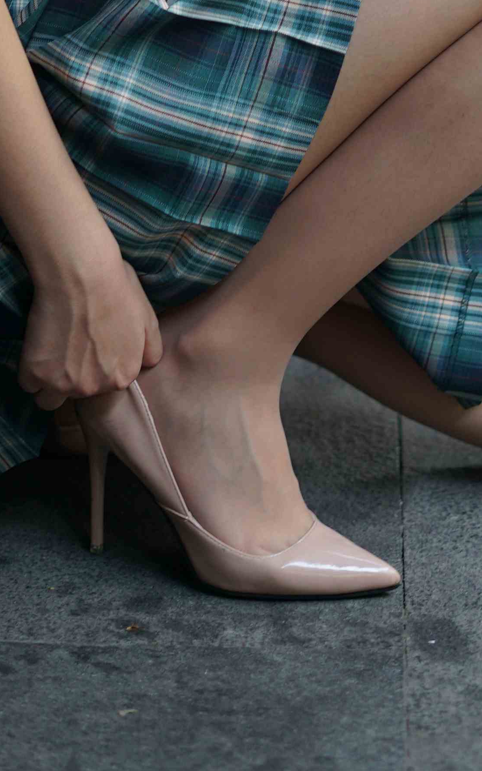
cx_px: 329
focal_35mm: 122
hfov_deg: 10.7
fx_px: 2563
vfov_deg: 16.6
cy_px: -73
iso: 200
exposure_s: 1/200
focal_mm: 50
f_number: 2
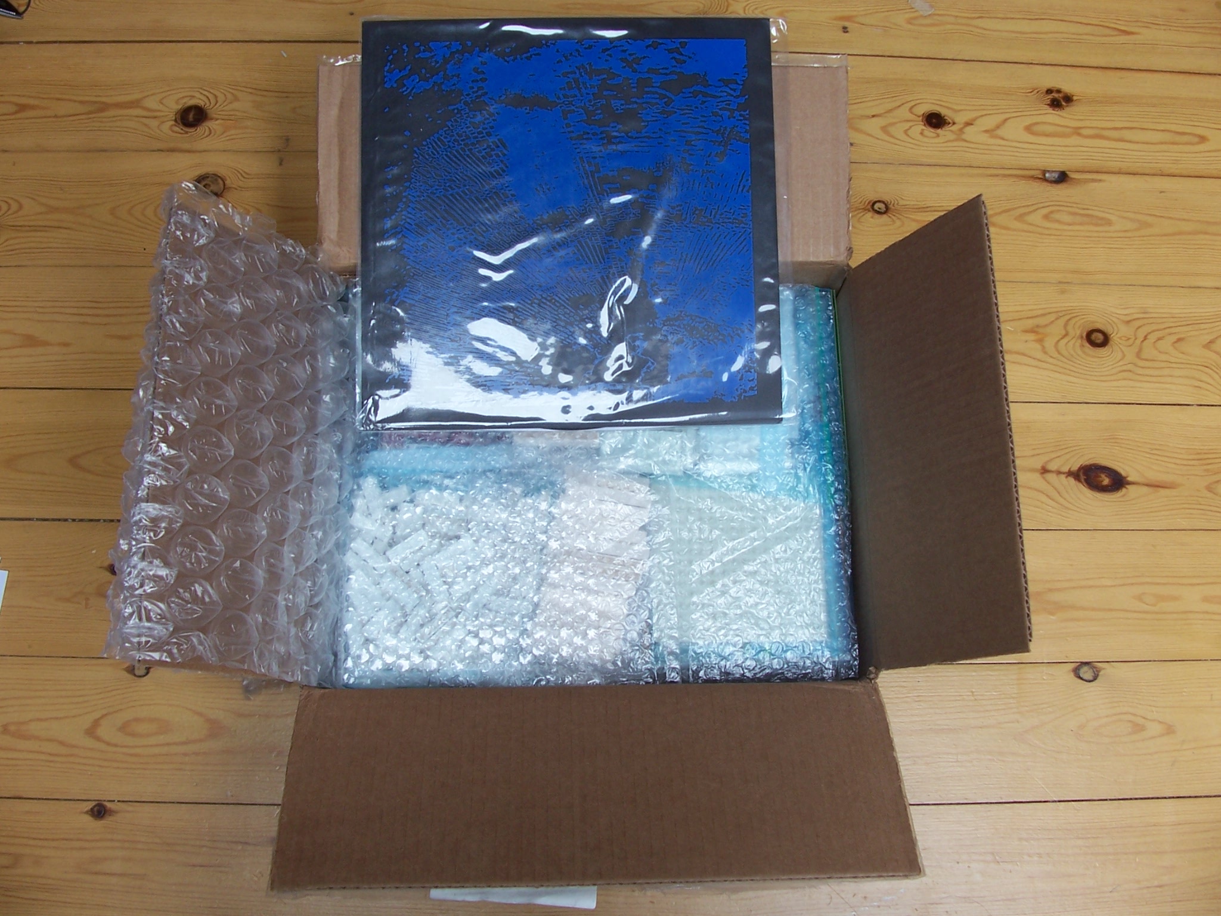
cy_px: 458
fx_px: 1235
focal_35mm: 35
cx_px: 610
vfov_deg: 40.7
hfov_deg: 52.6
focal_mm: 6
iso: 80
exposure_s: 1/45
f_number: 2.8
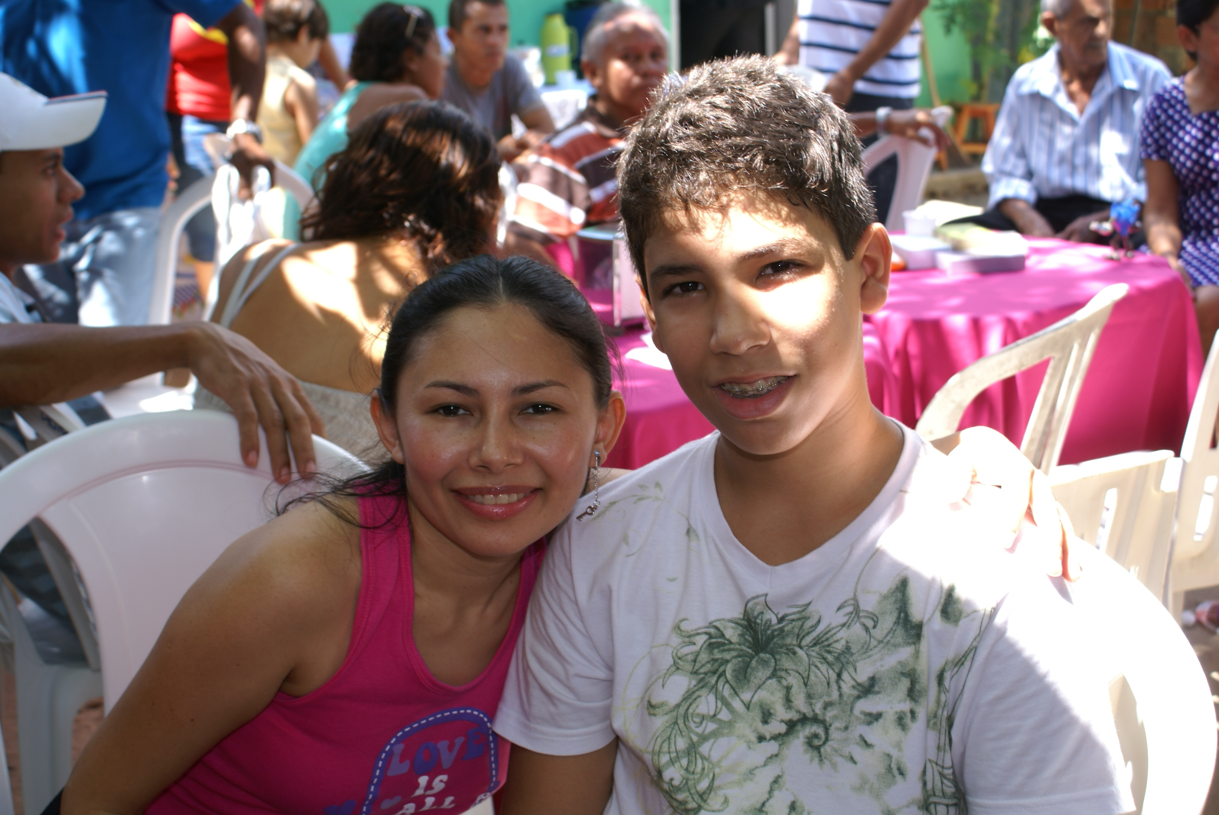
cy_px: 408
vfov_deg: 29.9
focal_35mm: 45
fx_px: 1525
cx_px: 610
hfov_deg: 43.6
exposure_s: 1/60
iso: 100
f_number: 5.6
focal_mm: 30
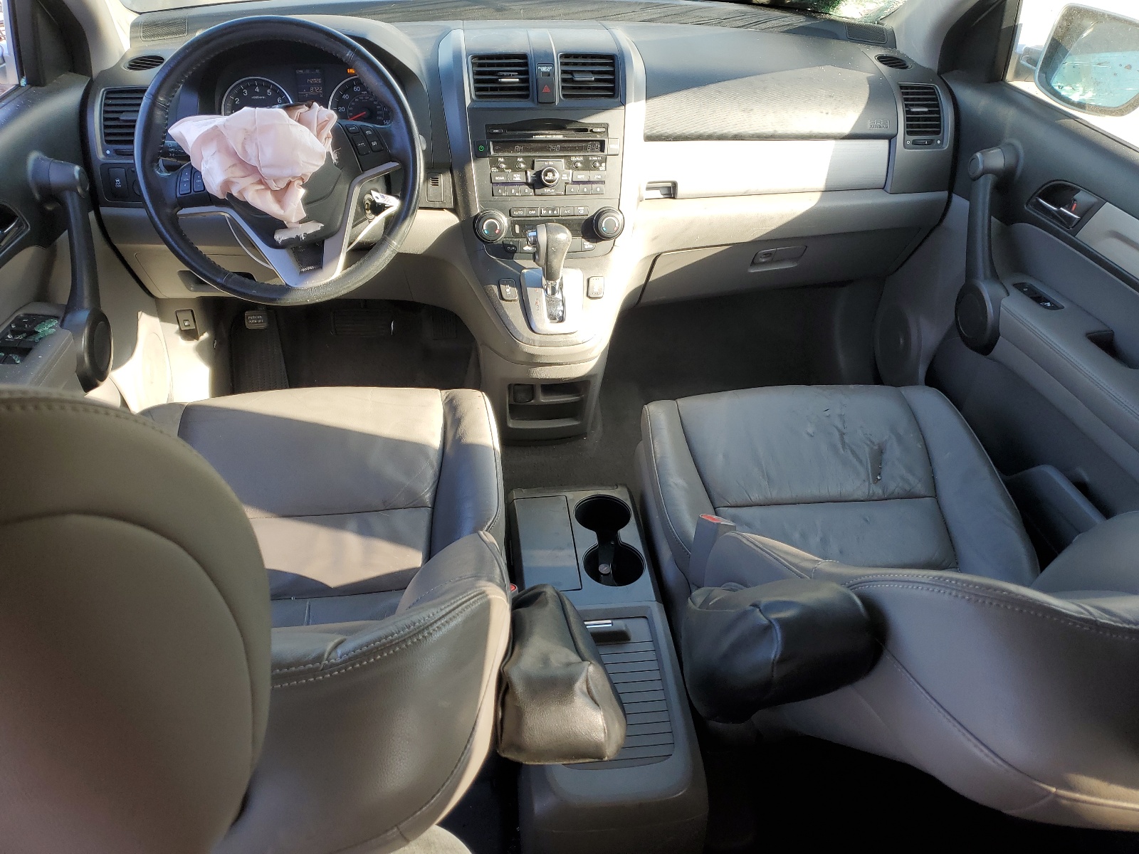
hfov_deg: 67.3
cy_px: 427
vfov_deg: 53.1
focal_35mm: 26
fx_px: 856
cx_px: 570
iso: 50
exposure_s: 1/238
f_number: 1.5
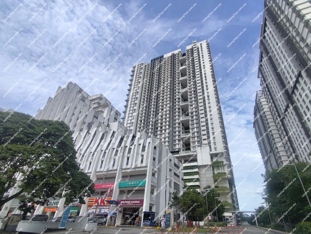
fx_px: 144
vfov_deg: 78.1
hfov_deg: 94.5
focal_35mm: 16
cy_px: 117
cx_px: 156
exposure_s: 1/1623
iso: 50
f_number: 2.2
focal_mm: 1.65
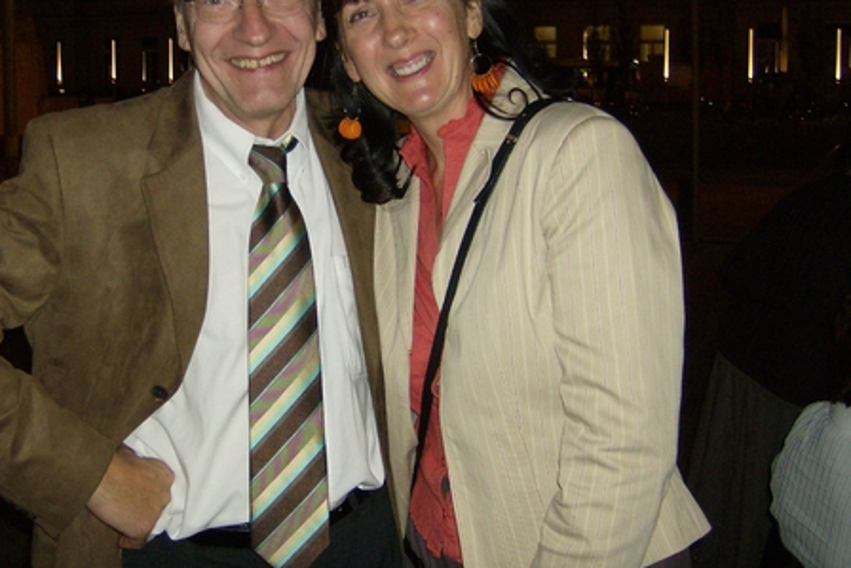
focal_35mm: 50
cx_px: 338
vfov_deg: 27.0
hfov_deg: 39.4
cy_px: 227
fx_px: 1182
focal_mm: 6
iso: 200
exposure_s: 1/60
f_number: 2.8
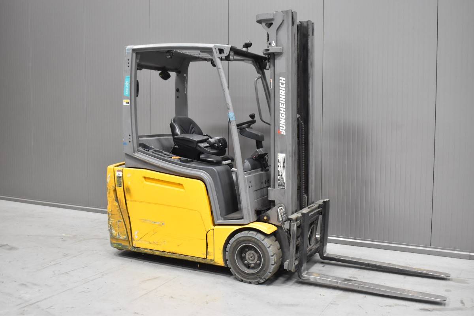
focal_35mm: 36
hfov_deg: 53.1
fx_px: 474
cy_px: 158
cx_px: 237
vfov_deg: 36.9
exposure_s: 1/40
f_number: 4.5
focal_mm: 24
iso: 1600
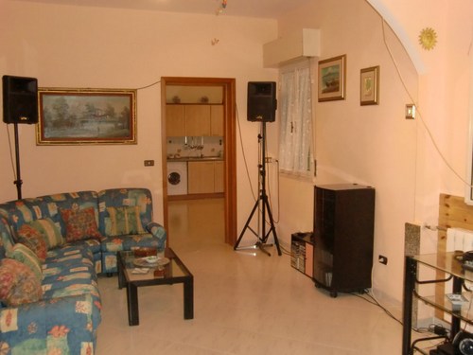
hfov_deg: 54.0
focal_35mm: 34
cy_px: 178
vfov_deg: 41.8
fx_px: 465
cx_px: 236
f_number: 3.6
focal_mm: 6.1
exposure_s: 1/50
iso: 400
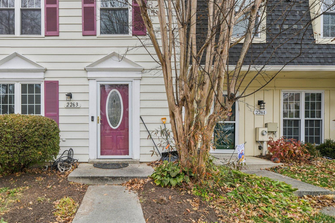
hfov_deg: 81.4
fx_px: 186
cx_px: 114
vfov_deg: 61.3
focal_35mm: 20
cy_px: 87
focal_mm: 15
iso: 100
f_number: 8
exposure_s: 1/25
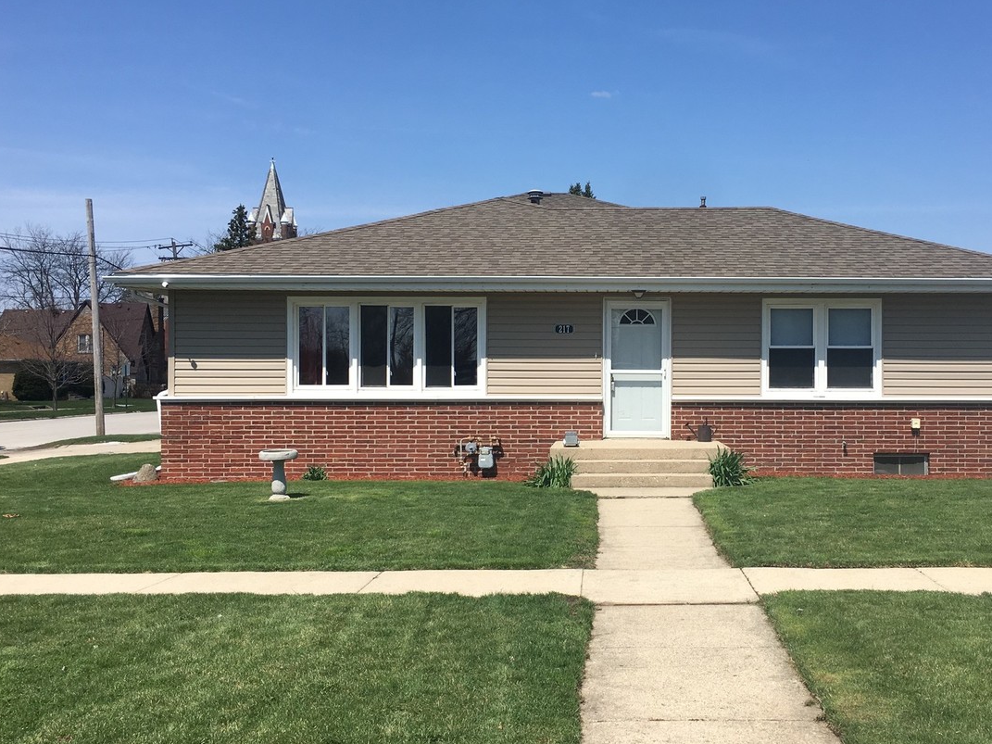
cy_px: 387
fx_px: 1118
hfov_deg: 47.5
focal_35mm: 39
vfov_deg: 36.8
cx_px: 610
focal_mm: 4.15
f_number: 2.2
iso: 25
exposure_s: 1/2137
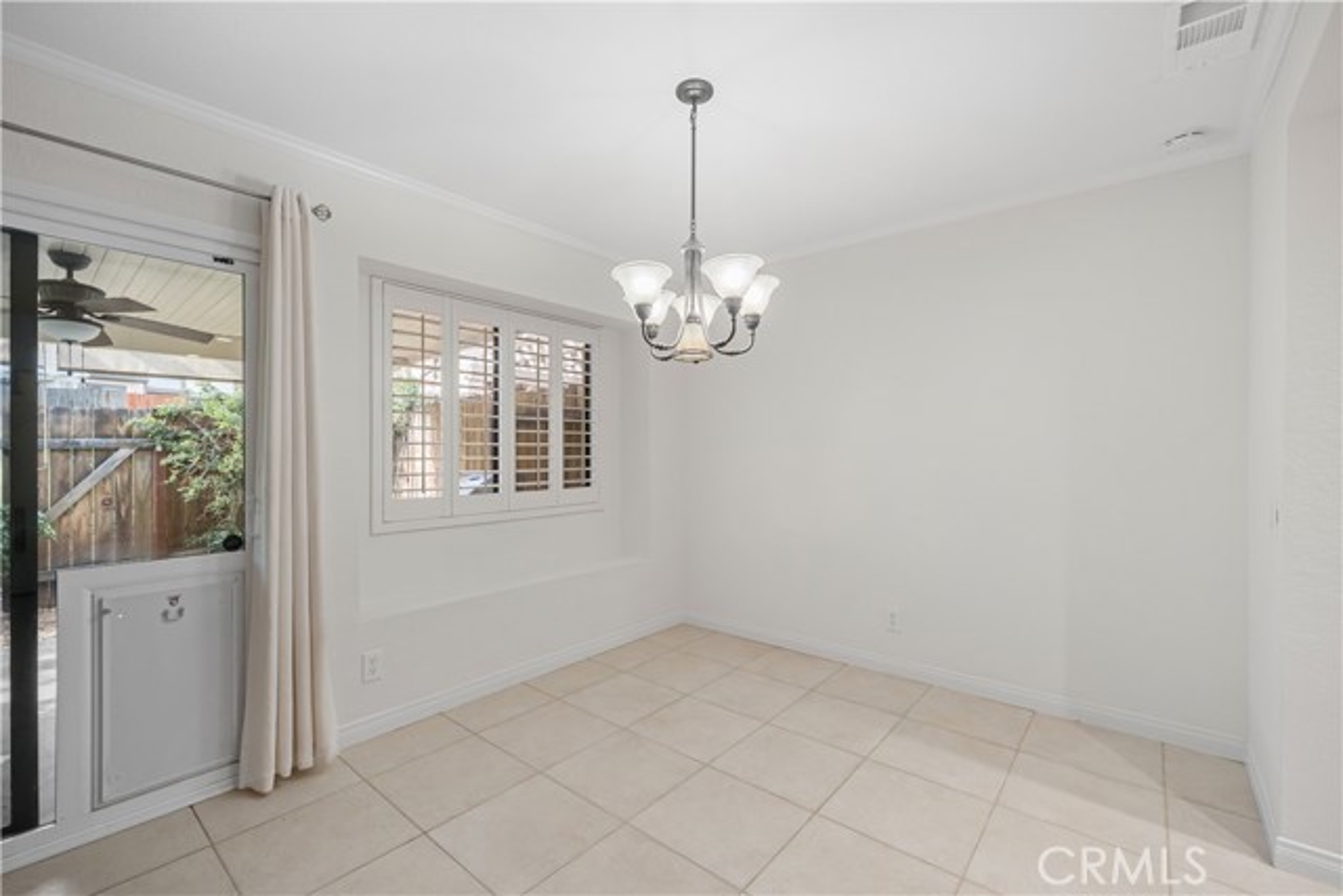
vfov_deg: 77.4
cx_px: 672
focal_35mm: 15
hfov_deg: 100.4
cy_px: 448
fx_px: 560
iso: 1000
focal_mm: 15
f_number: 4
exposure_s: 1/40
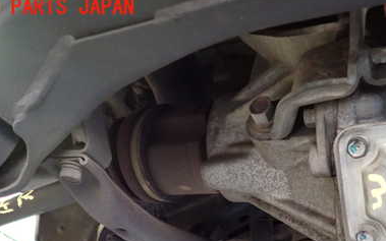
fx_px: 442
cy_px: 224
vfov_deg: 29.1
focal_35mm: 42
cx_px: 255
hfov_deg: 46.5
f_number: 2
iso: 800
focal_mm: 4.5
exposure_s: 1/20
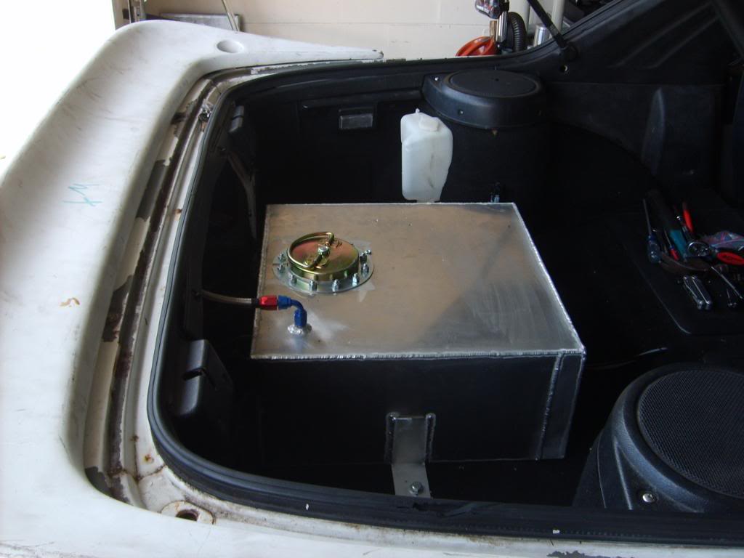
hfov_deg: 52.6
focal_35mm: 35
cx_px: 372
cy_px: 279
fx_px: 752
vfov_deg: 40.7
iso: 50
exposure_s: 1/45
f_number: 2.8
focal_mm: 5.8
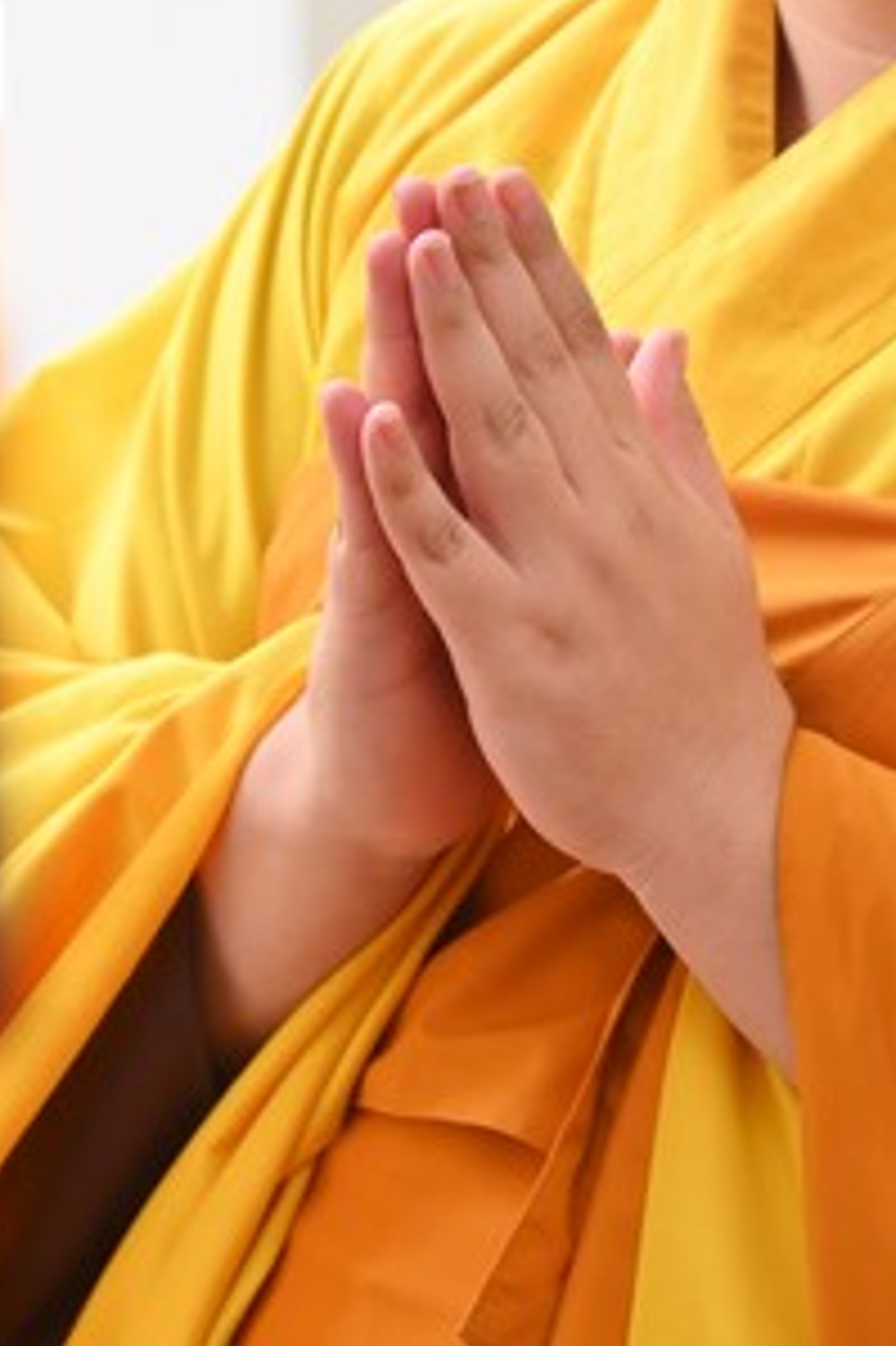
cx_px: 835
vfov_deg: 9.0
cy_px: 315
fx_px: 8521
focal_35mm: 228
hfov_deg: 6.0
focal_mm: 105
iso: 320
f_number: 5
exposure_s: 1/100
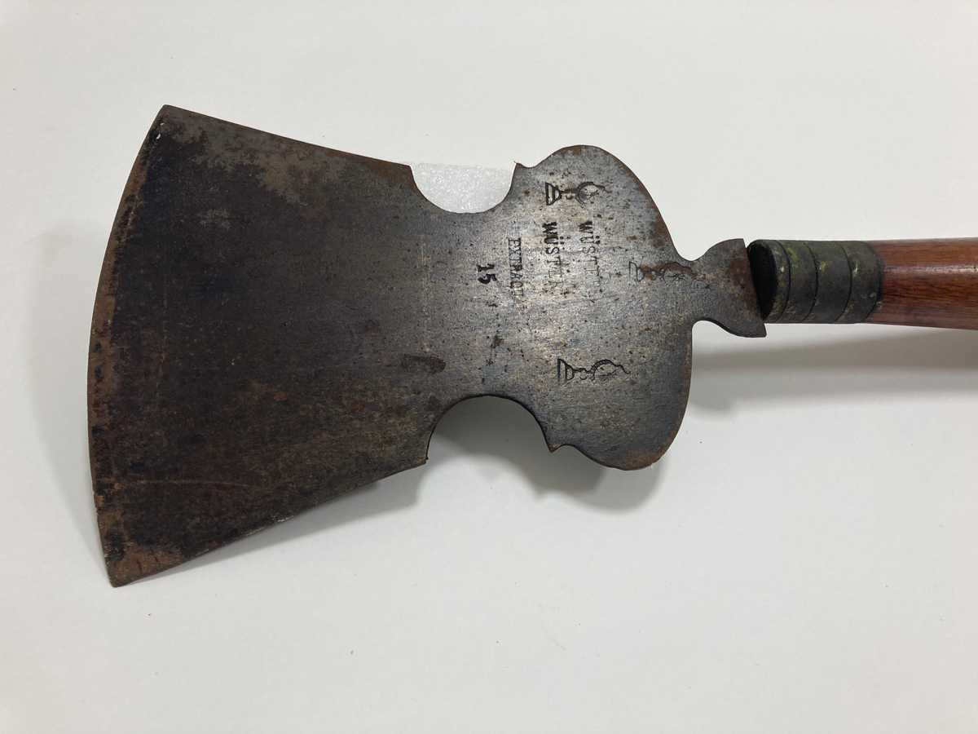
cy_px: 367
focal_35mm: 28
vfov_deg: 49.7
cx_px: 489
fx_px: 791
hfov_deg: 63.4
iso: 50
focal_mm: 3.99
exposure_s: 1/100
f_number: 1.8
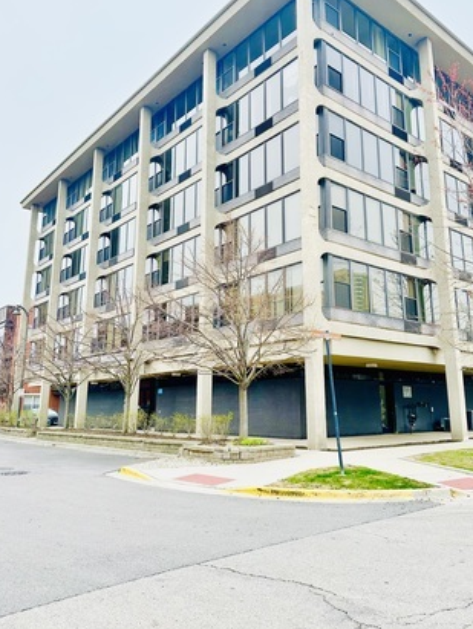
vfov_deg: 63.3
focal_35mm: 28
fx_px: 509
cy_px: 285
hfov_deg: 49.7
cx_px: 268
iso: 80
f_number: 1.78
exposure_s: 1/1157
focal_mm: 6.86
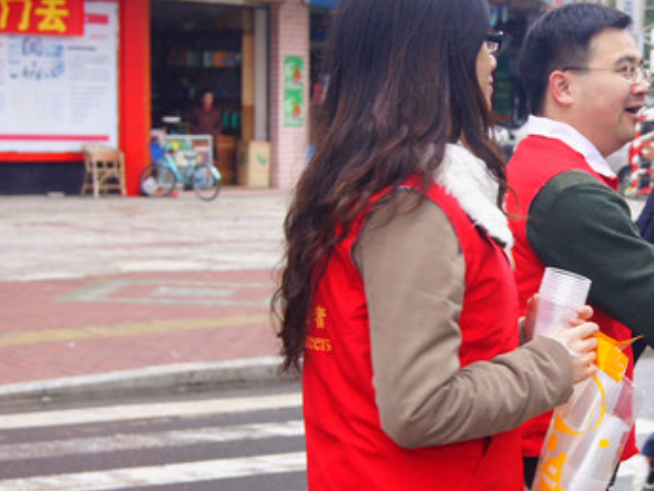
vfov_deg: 15.7
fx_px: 1777
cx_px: 622
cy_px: 348
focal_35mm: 94
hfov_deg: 20.3
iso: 200
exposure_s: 1/125
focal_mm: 30
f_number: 4.5
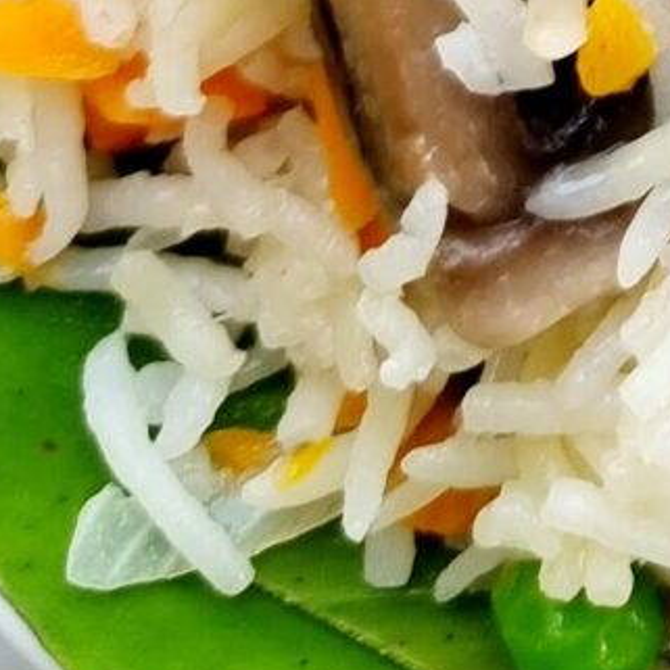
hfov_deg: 9.3
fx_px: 3701
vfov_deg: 9.1
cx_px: 1582
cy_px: -1037
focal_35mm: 169
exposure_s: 1/120
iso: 50
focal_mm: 6.7
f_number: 1.8
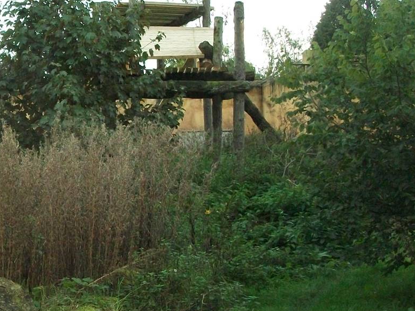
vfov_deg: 22.2
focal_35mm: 66
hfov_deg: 27.5
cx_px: -11
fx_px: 791
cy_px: 140
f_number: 2.9
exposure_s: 1/500
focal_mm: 5.7
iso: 280
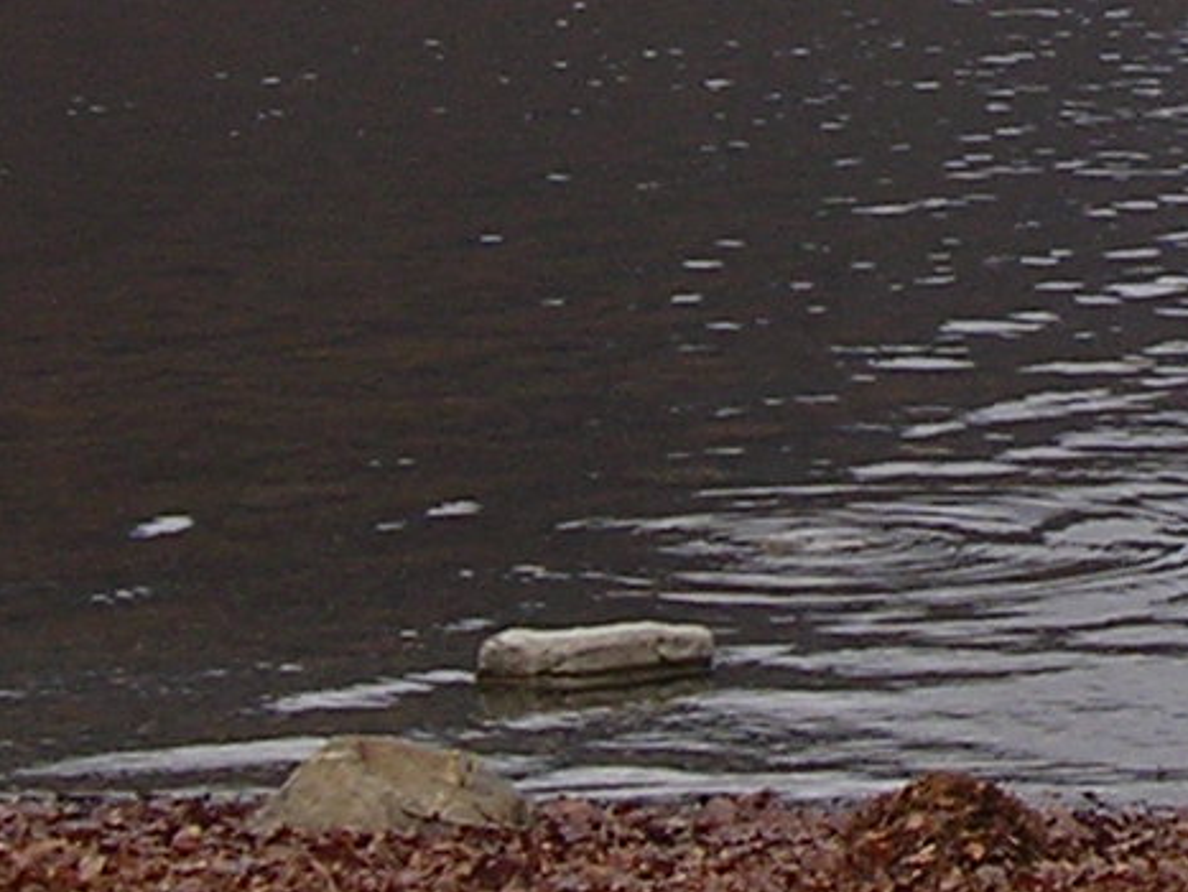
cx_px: 1382
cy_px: -329
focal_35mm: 167
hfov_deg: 11.6
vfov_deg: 8.7
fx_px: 5734
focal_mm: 5.8
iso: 100
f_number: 2.8
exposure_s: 1/309
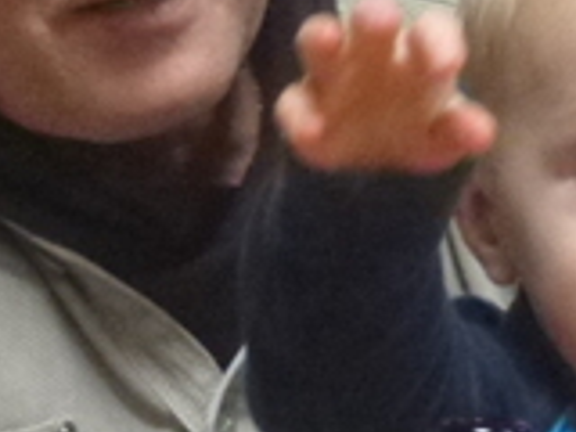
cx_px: 410
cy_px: 331
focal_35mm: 225
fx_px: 3744
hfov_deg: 8.8
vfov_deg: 6.6
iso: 800
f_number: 3.9
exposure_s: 1/20
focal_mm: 8
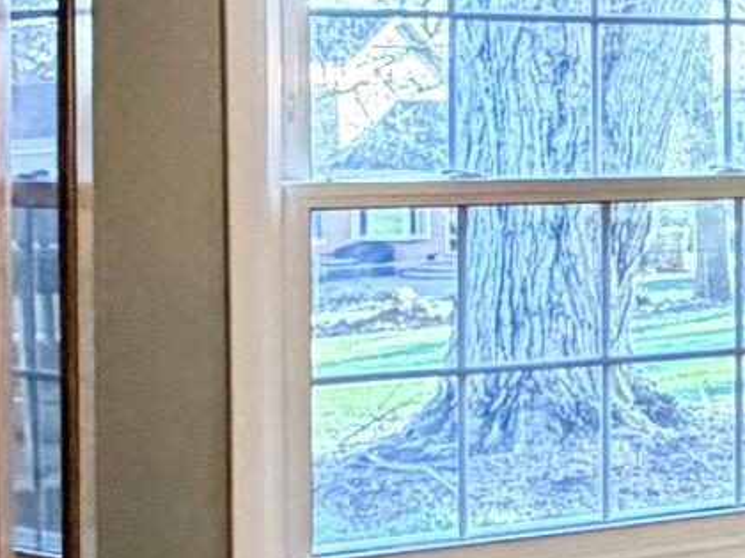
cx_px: 1449
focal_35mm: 100
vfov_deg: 14.7
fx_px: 2152
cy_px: 149
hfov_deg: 15.8
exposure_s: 1/60
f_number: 2.2
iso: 400
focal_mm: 2.22
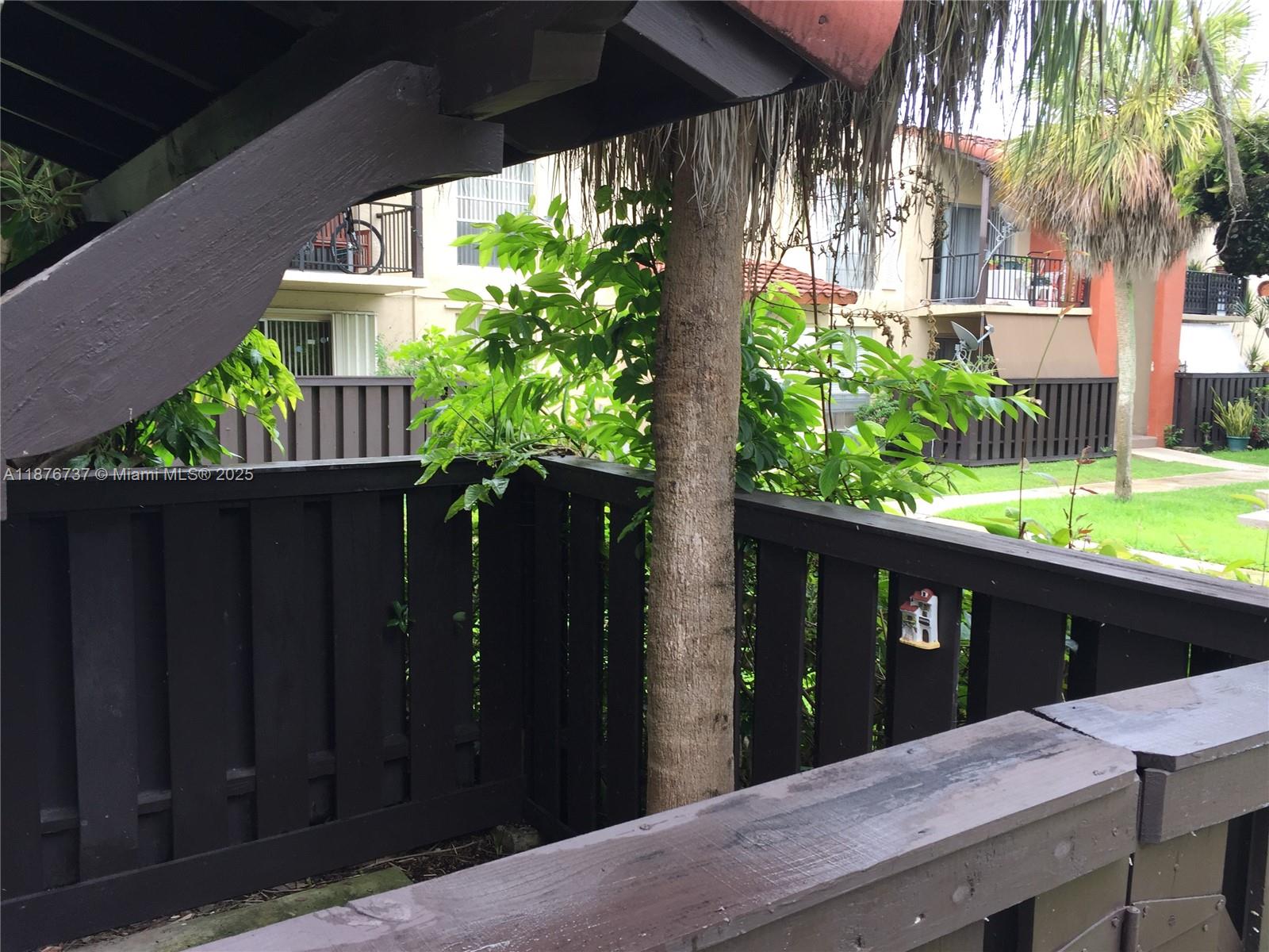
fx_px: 1063
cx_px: 634
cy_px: 476
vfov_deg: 48.2
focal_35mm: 29
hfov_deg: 61.7
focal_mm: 4.15
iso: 32
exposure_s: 1/133
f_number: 2.2
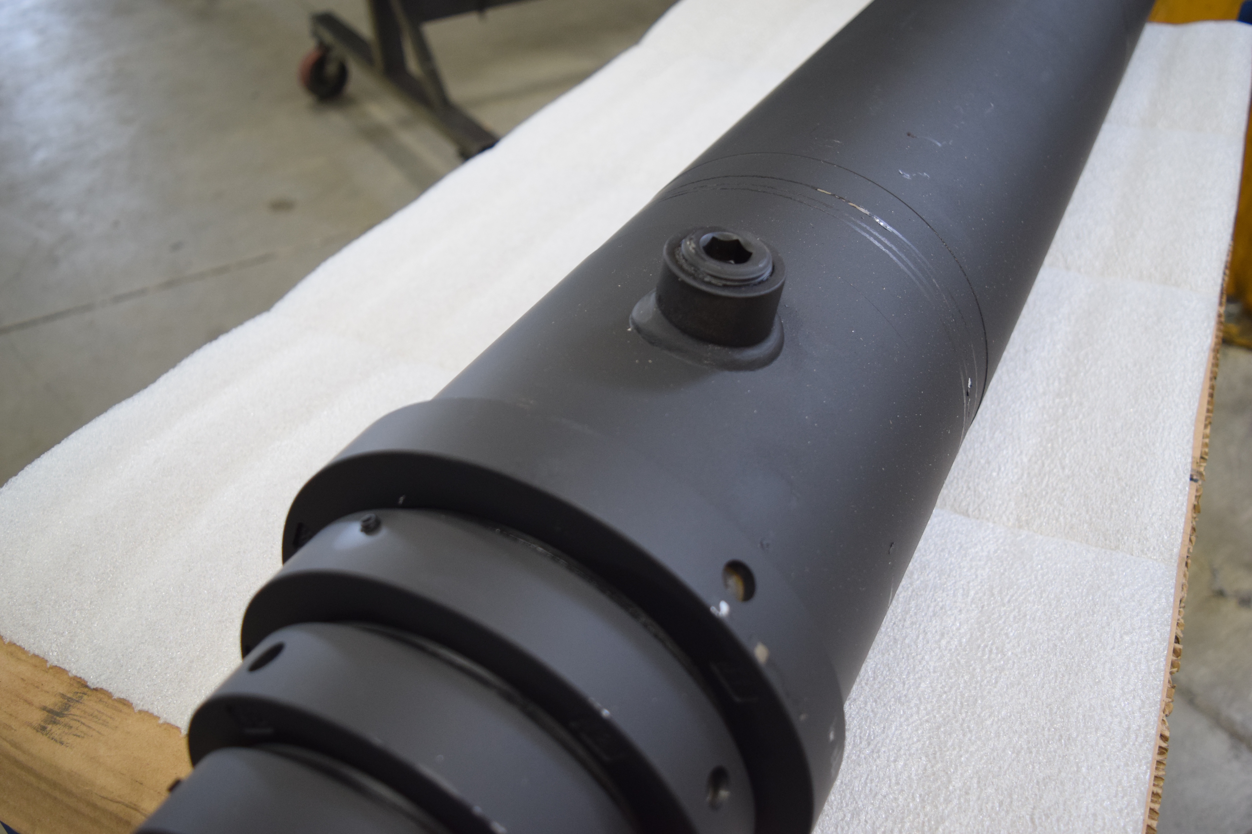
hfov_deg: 57.2
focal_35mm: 33
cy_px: 417
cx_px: 626
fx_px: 1148
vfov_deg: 40.0
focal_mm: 22
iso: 1000
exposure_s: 1/60
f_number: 3.8
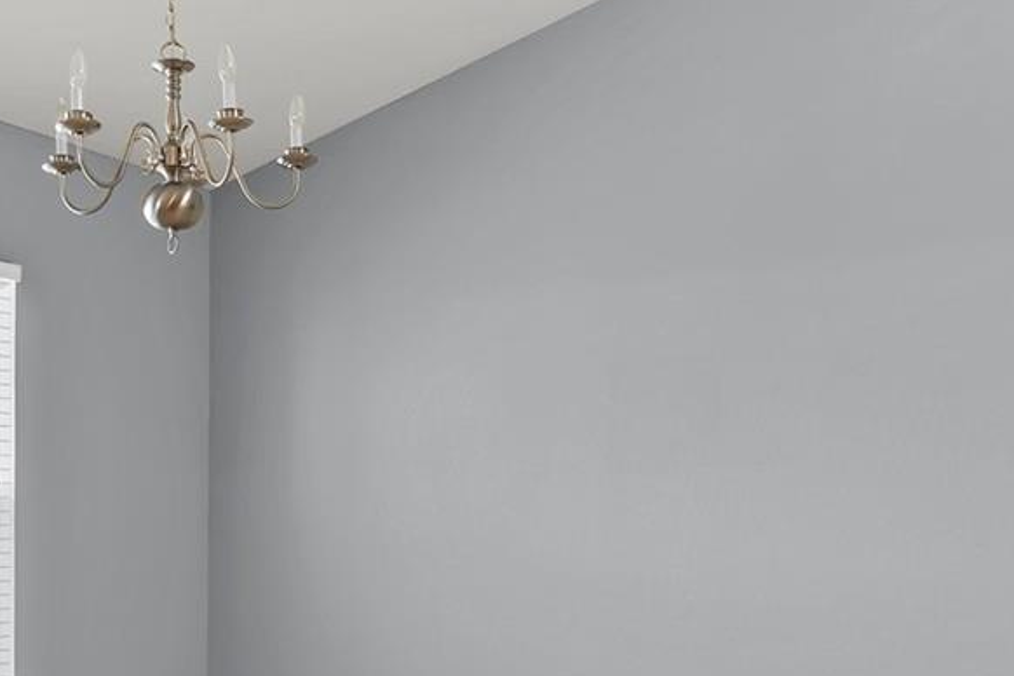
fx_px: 1239
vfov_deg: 30.1
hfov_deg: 43.1
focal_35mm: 44
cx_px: 251
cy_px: 497
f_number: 8
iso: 100
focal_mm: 16
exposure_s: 1
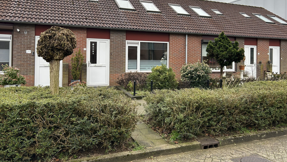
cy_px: 57
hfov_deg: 66.1
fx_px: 221
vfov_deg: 39.8
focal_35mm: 29
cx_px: 145
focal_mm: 5.7
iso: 50
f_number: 1.5
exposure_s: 1/541
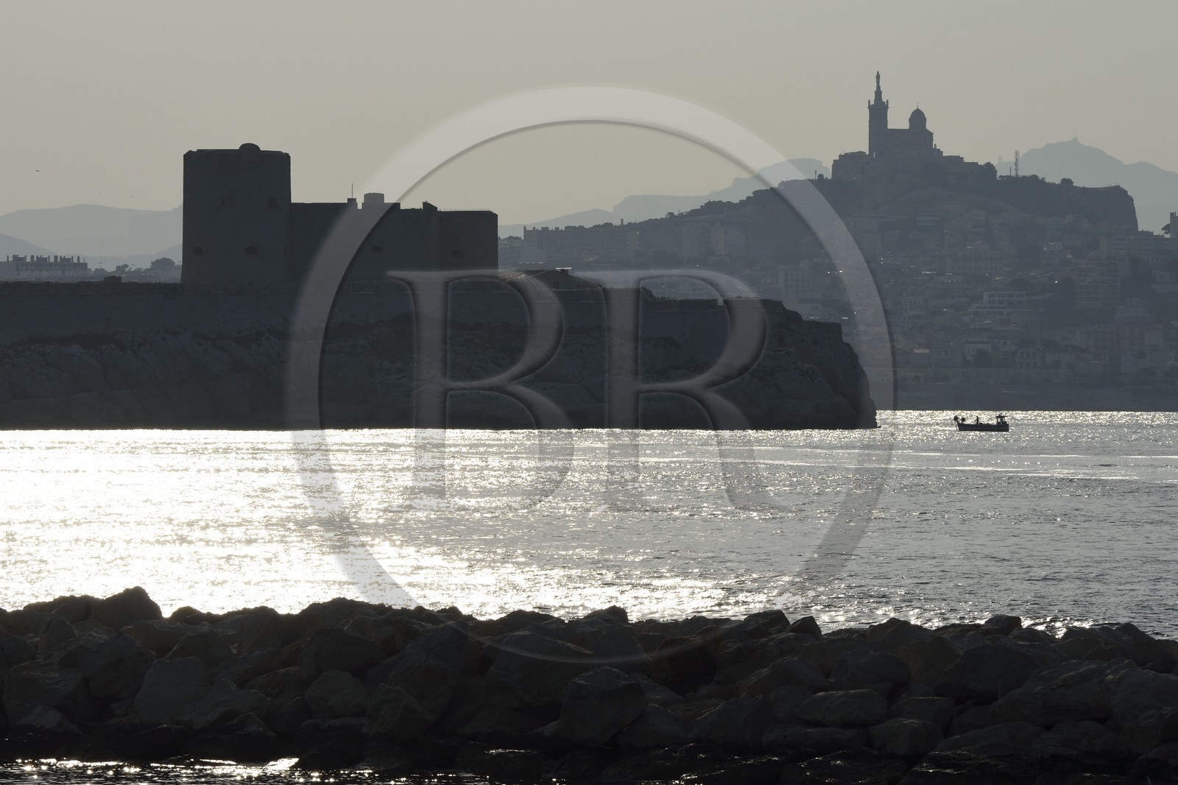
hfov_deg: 10.3
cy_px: 392
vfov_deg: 6.9
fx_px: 6543
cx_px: 589
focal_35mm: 200
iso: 200
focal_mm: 200
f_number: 16
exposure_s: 1/640
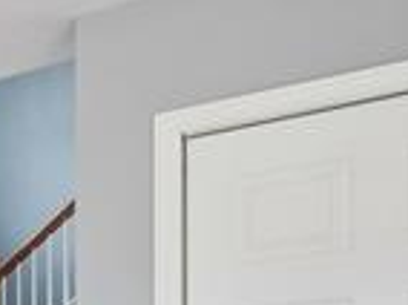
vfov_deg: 13.3
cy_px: 472
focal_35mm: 104
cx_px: -540
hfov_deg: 14.0
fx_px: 1224
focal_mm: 10
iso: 800
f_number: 8
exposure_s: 1/5
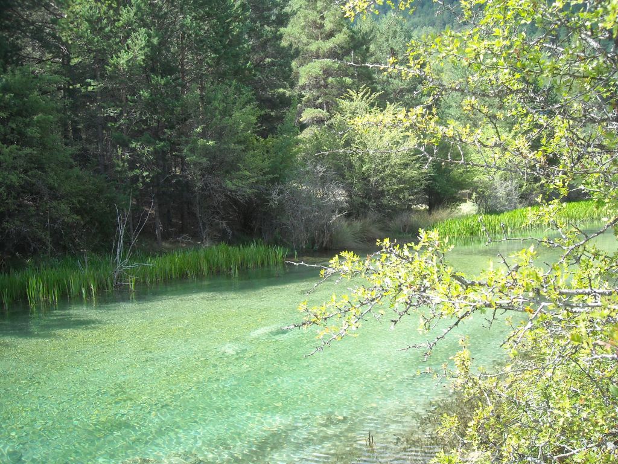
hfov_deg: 52.6
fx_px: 625
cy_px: 232
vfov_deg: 40.7
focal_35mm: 35
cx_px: 309
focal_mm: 5.7
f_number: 2.8
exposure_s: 1/192
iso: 64
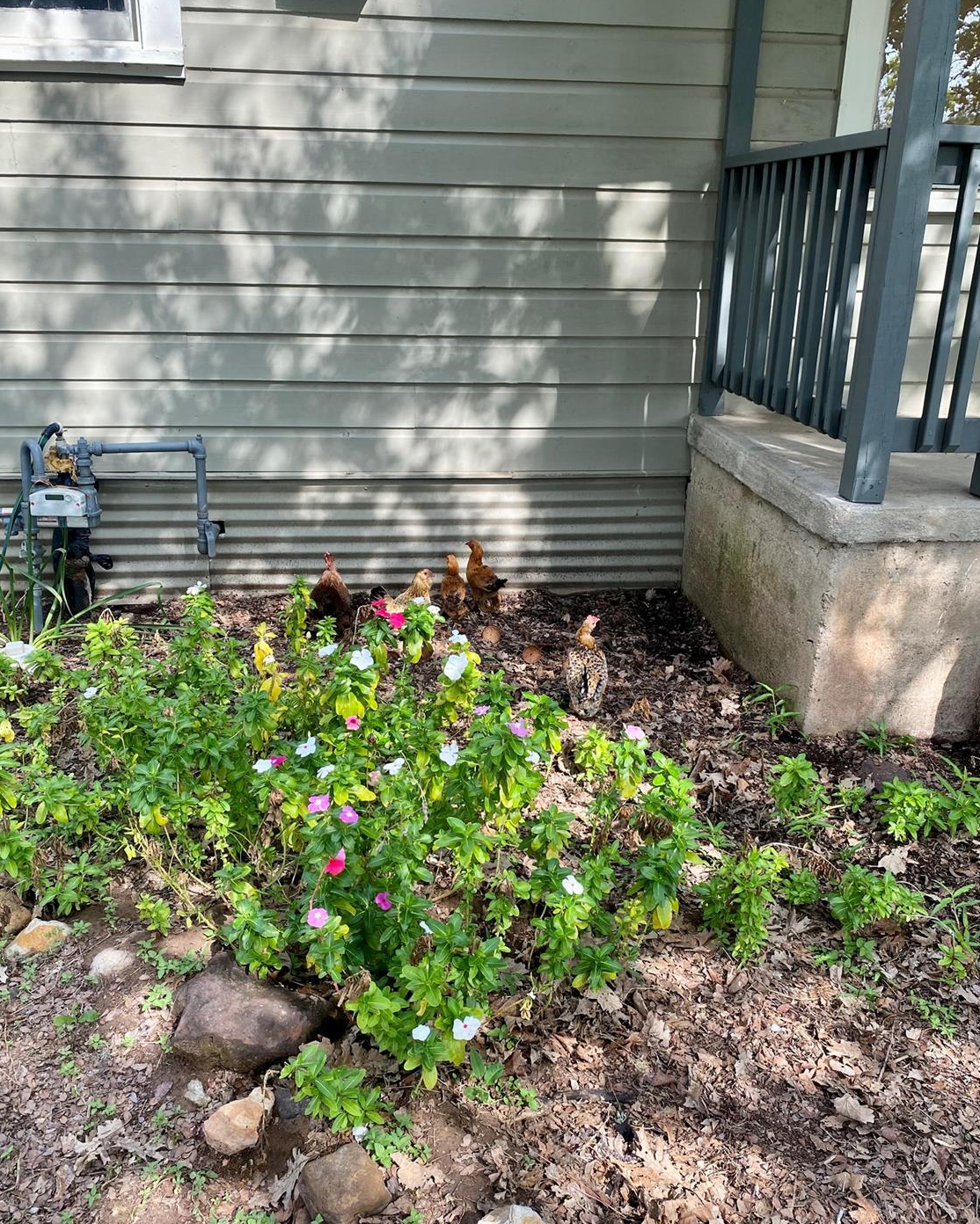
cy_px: 616
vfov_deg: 62.2
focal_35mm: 28
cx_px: 491
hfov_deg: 51.5
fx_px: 1015
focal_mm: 4.25
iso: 32
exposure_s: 1/447
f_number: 1.8
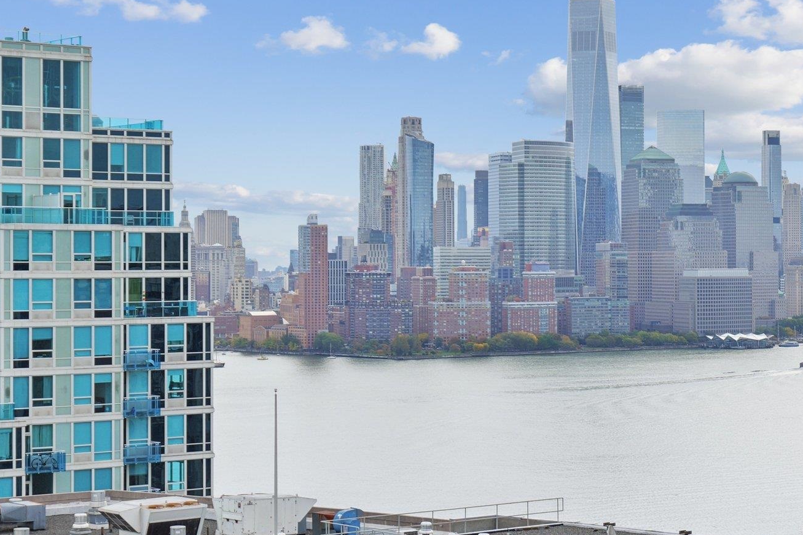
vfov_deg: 14.5
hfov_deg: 21.5
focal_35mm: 94
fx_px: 2096
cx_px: 596
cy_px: 226
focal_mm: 60
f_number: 5.6
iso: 640
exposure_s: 1/1600
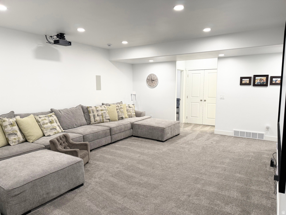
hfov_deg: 71.6
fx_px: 198
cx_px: 143
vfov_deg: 56.8
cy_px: 108
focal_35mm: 24
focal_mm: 6.76
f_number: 1.78
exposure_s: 1/120
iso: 125
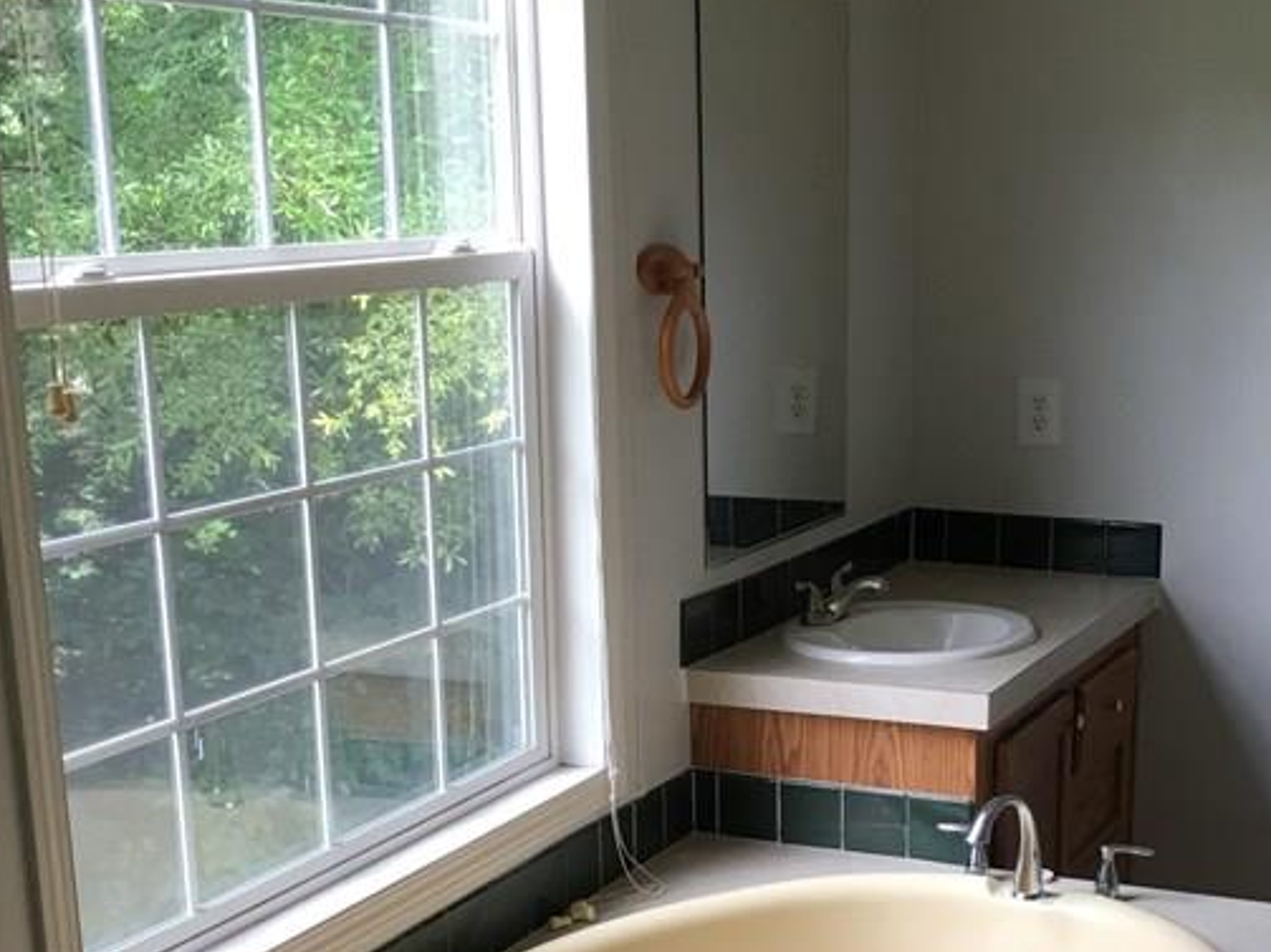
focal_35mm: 59
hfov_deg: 32.4
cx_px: 852
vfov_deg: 24.2
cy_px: 821
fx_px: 2166
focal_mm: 4.15
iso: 25
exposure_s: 1/30
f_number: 2.2
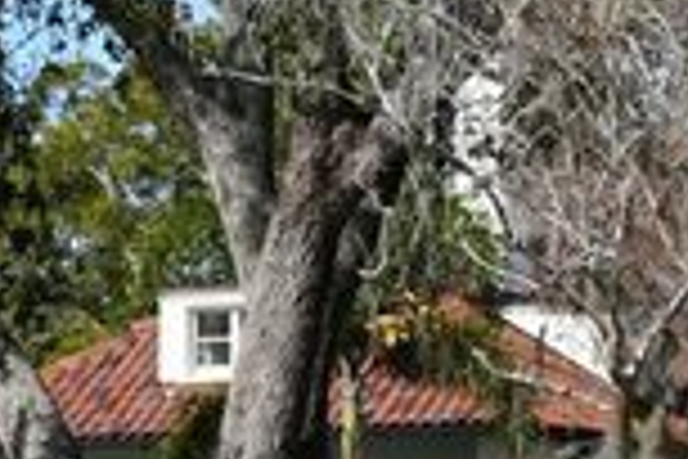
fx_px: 4472
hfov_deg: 8.8
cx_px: 310
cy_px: 508
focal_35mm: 234
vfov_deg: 5.8
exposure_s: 1/250
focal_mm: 28
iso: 100
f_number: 8
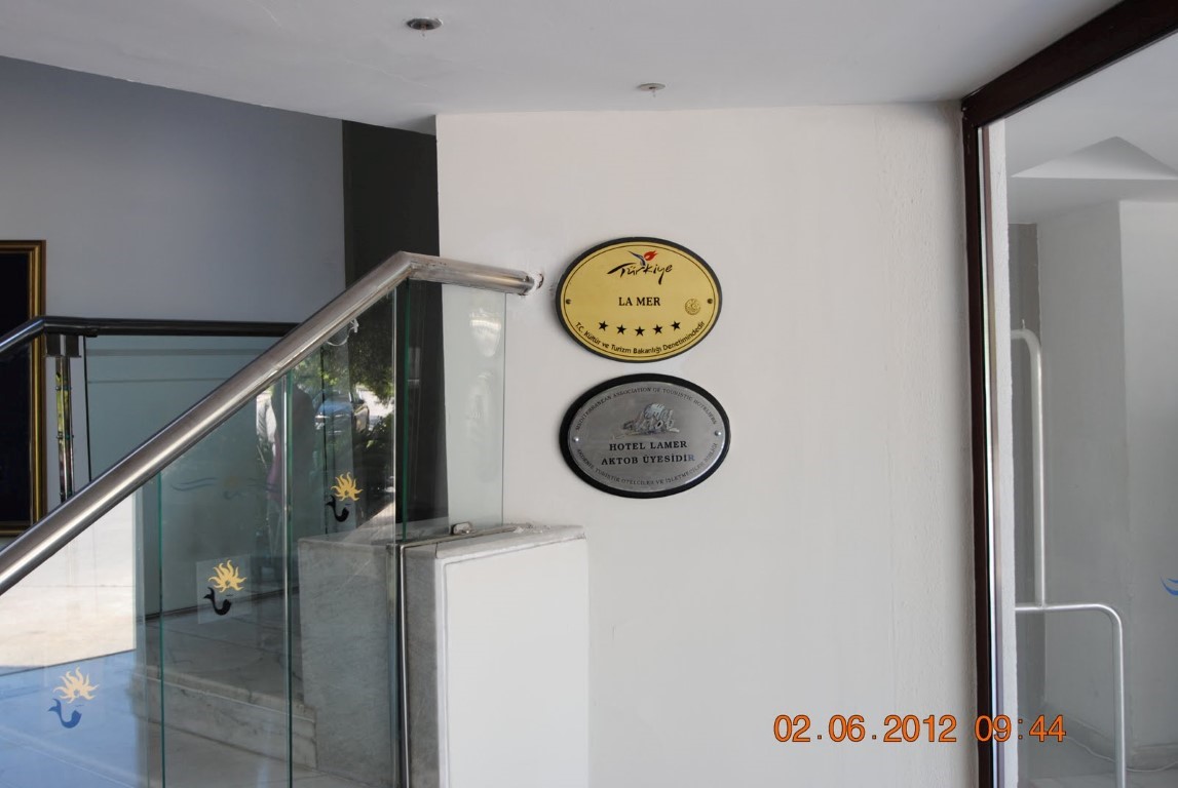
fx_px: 1179
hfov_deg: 53.1
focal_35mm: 36
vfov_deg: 37.0
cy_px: 394
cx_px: 589
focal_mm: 24
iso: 200
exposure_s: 1/50
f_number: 4.5
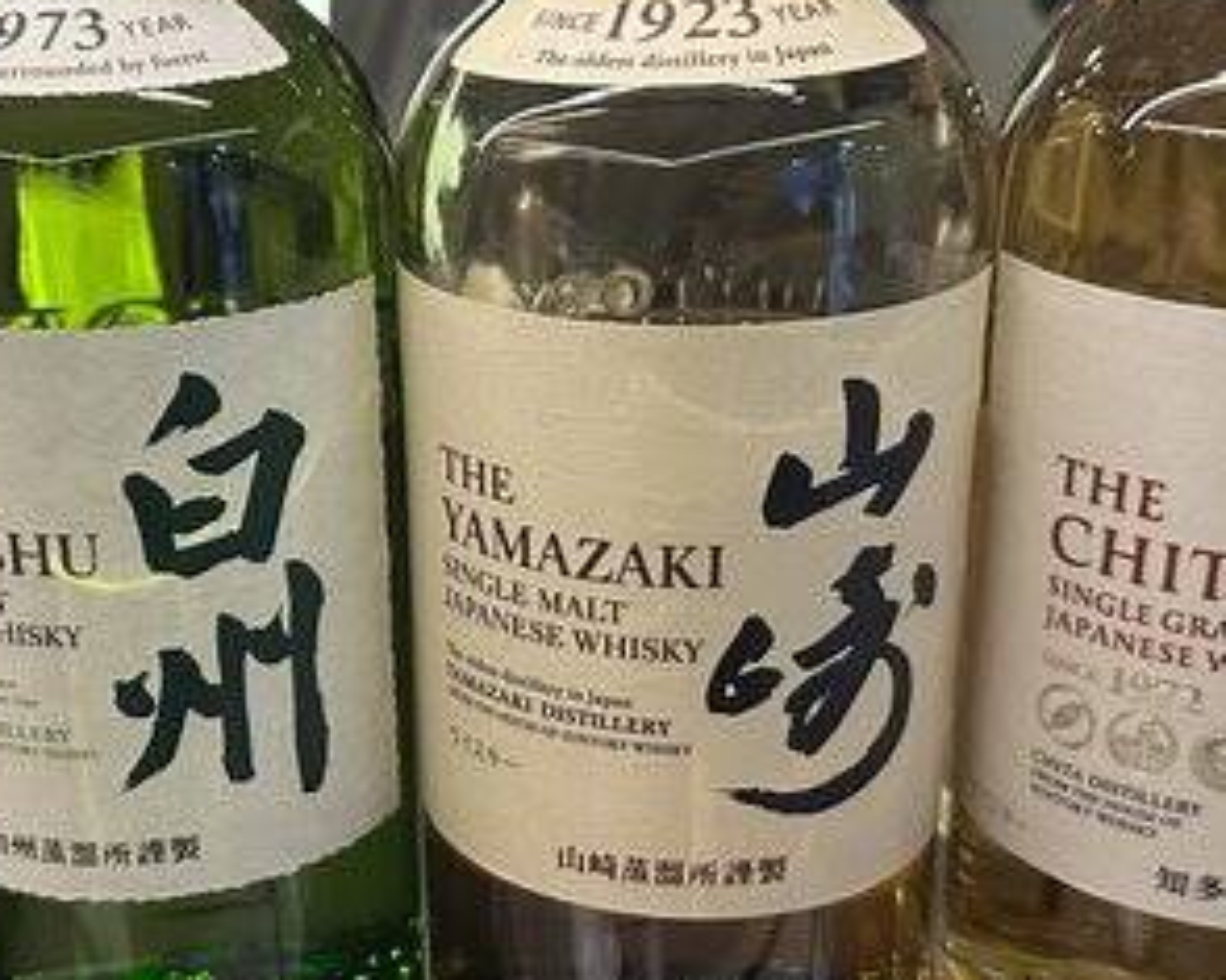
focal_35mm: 51
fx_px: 1850
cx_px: 475
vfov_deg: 29.6
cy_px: 542
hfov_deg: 36.5
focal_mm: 6.86
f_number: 1.78
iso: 800
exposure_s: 1/59
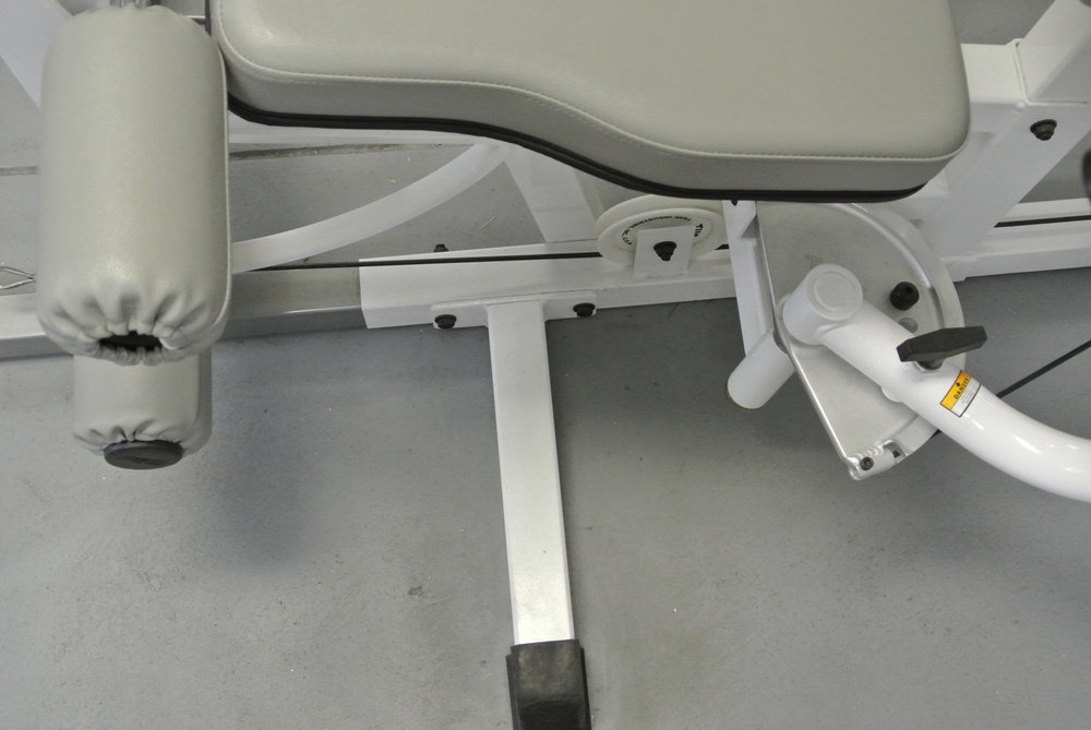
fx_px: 1547
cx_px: 546
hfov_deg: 38.8
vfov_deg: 26.5
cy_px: 365
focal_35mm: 51
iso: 1600
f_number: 4.8
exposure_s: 1/30
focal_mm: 18.9
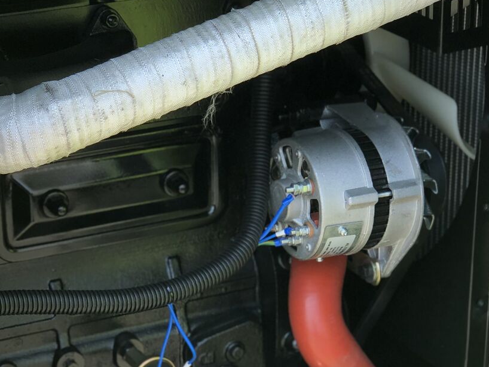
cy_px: 291
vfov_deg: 12.1
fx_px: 1724
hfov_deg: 16.1
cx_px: 182
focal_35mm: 122
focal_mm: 6
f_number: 2.4
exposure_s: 1/271
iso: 16
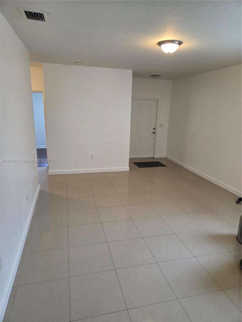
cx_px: 121
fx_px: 214
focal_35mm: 23
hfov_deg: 58.9
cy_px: 161
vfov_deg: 73.9
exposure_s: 1/120
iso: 250
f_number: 1.8
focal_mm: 5.4
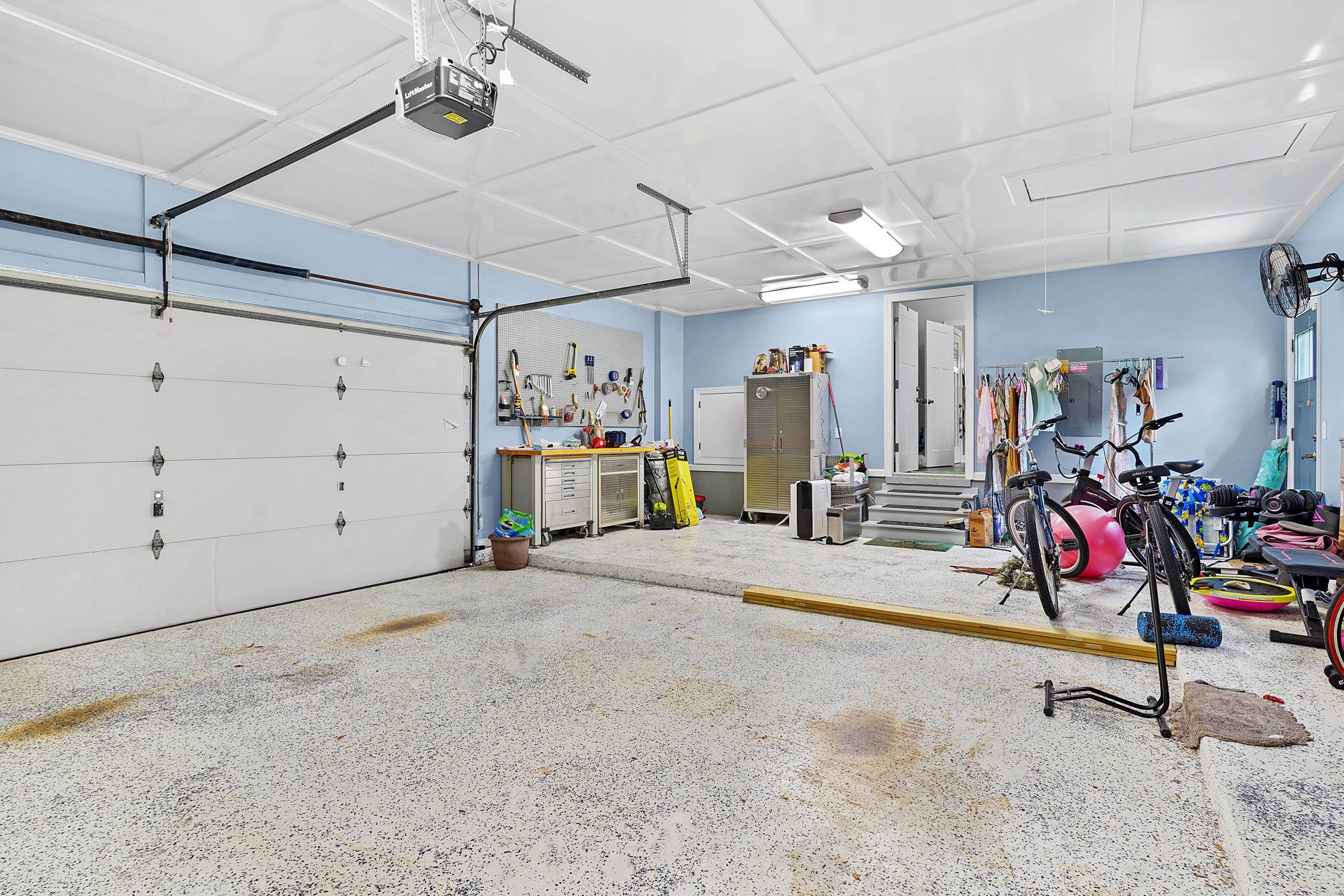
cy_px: 448
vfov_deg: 70.4
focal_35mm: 17
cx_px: 672
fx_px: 635
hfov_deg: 93.3
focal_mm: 17
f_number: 8
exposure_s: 1.6
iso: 100
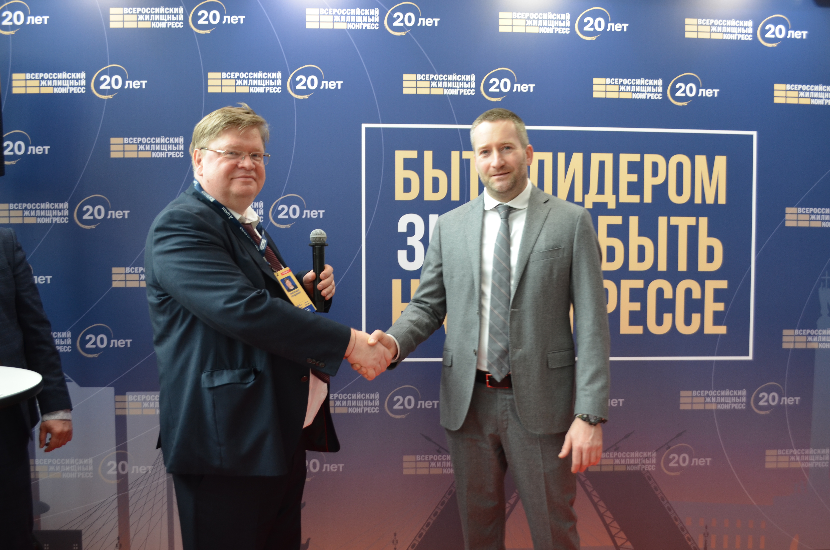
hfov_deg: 57.3
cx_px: 415
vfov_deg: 39.8
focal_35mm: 33
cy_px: 275
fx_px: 759
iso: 400
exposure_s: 1/60
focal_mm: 22
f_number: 4
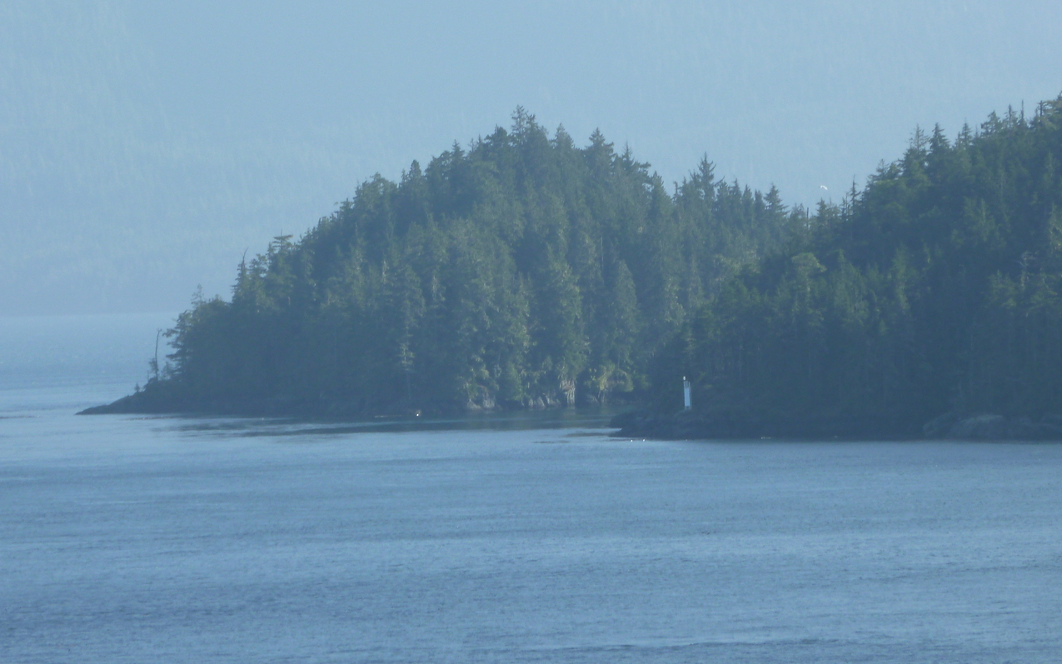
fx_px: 7699
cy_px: 294
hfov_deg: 7.9
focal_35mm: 266
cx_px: 531
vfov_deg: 4.9
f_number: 5.9
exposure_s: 1/160
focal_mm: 36
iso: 80
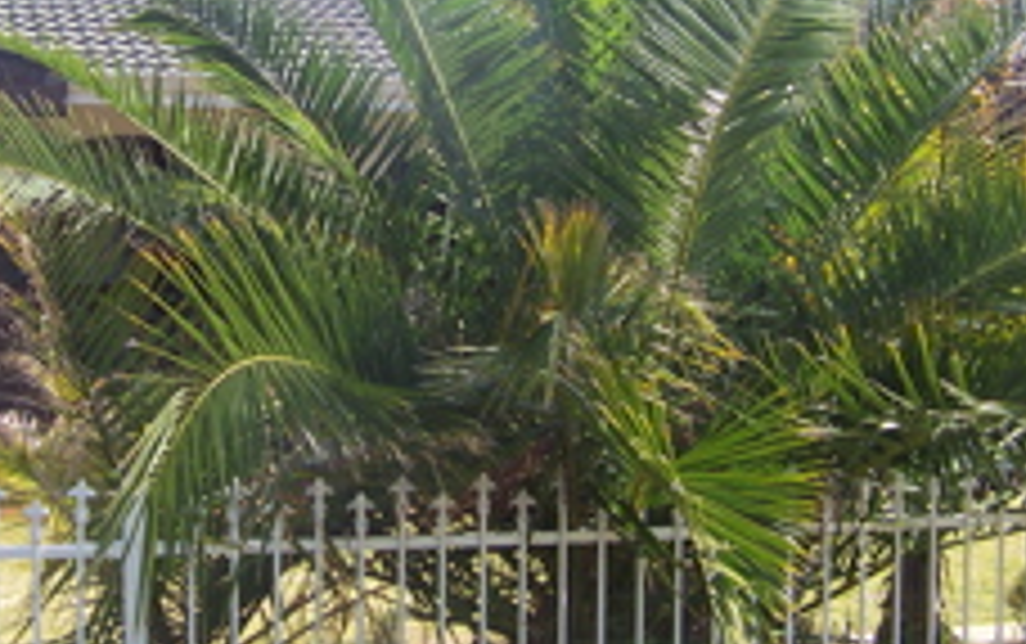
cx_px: 346
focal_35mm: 65
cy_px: 207
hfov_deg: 31.3
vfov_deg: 20.0
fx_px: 1819
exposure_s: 1/250
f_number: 5.6
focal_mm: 5.6
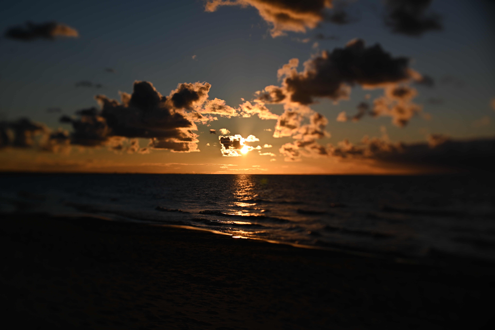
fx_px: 687
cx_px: 248
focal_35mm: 50
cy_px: 165
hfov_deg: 39.6
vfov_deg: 27.0
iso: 100
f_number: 1.4
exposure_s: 1/5000
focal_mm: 50
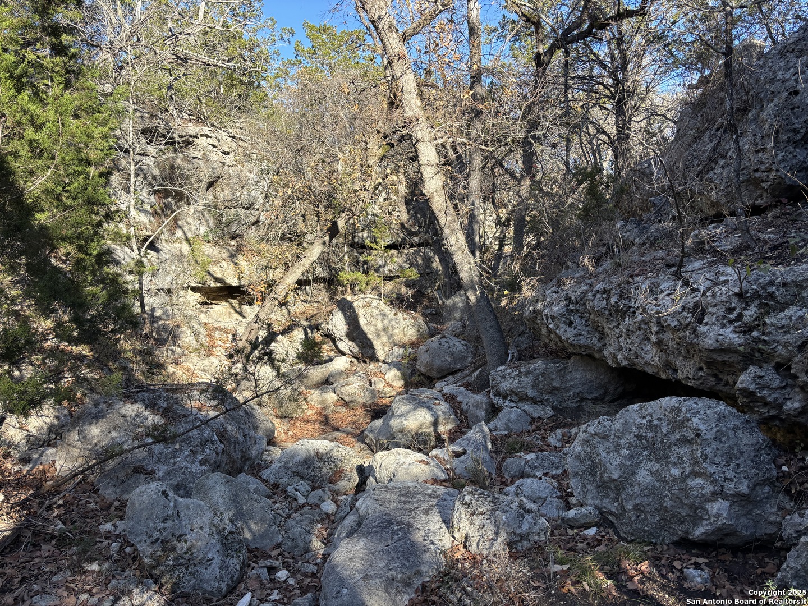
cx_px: 404
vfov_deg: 53.1
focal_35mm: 26
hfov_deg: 67.3
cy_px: 303
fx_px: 607
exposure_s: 1/645
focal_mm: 5.96
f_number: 1.6
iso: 50
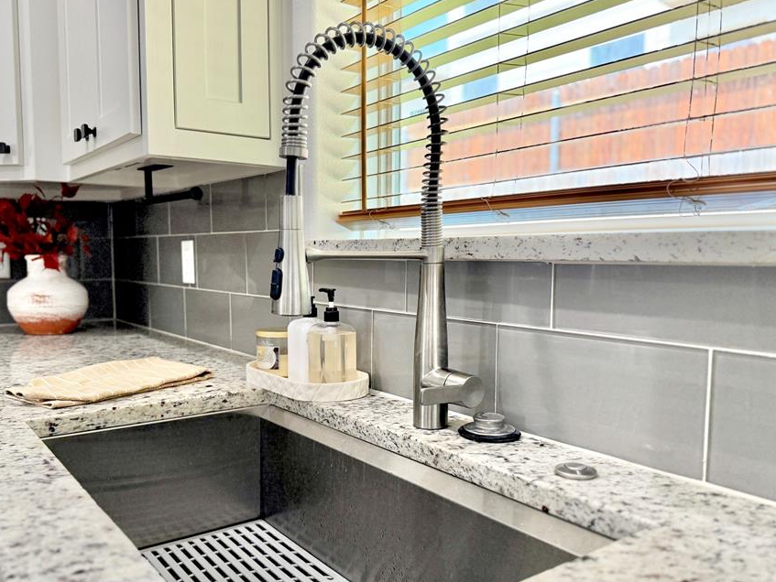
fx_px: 650
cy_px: 319
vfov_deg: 48.2
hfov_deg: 61.6
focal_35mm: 29
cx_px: 356
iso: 200
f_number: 1.78
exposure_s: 1/158
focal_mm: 6.76
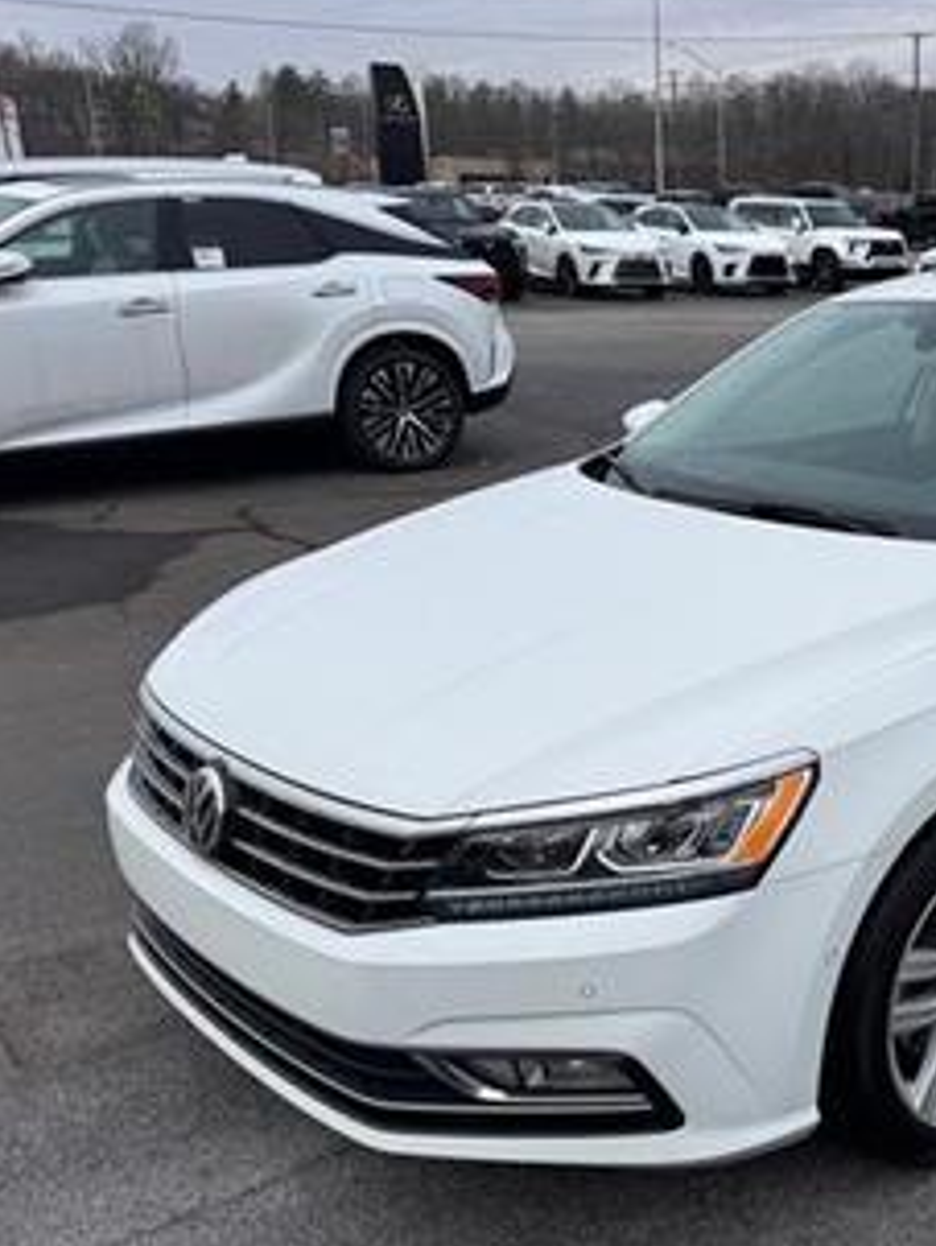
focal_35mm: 40
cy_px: 718
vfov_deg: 46.6
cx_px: 899
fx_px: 1440
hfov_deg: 33.4
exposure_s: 1/2604
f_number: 1.78
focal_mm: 6.76
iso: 80
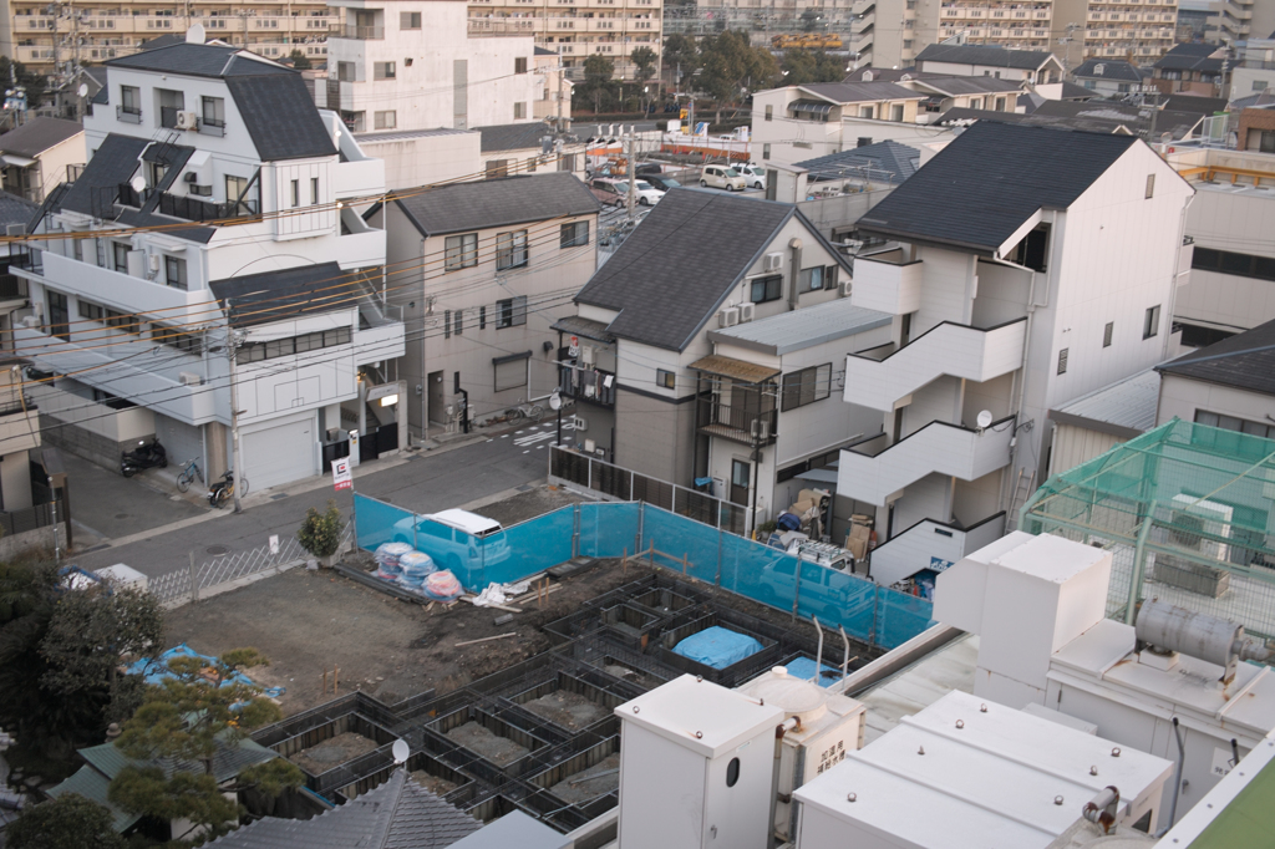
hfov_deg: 47.4
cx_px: 638
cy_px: 424
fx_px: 1452
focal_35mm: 41
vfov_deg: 32.6
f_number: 2.8
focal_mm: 24.2
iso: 200
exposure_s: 1/25
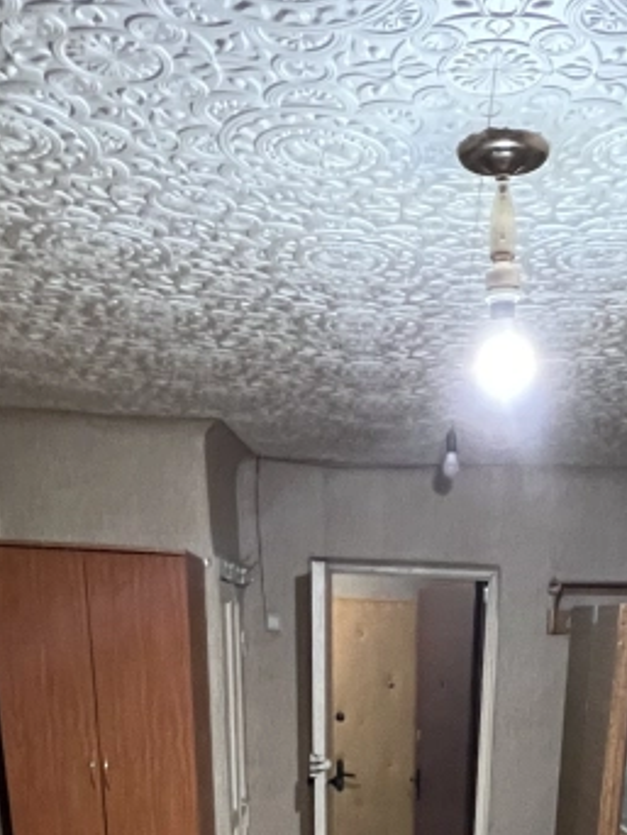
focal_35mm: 41
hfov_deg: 34.8
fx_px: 989
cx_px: 427
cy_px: 1121
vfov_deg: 32.5
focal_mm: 1.57
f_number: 1.8
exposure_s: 1/33
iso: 800
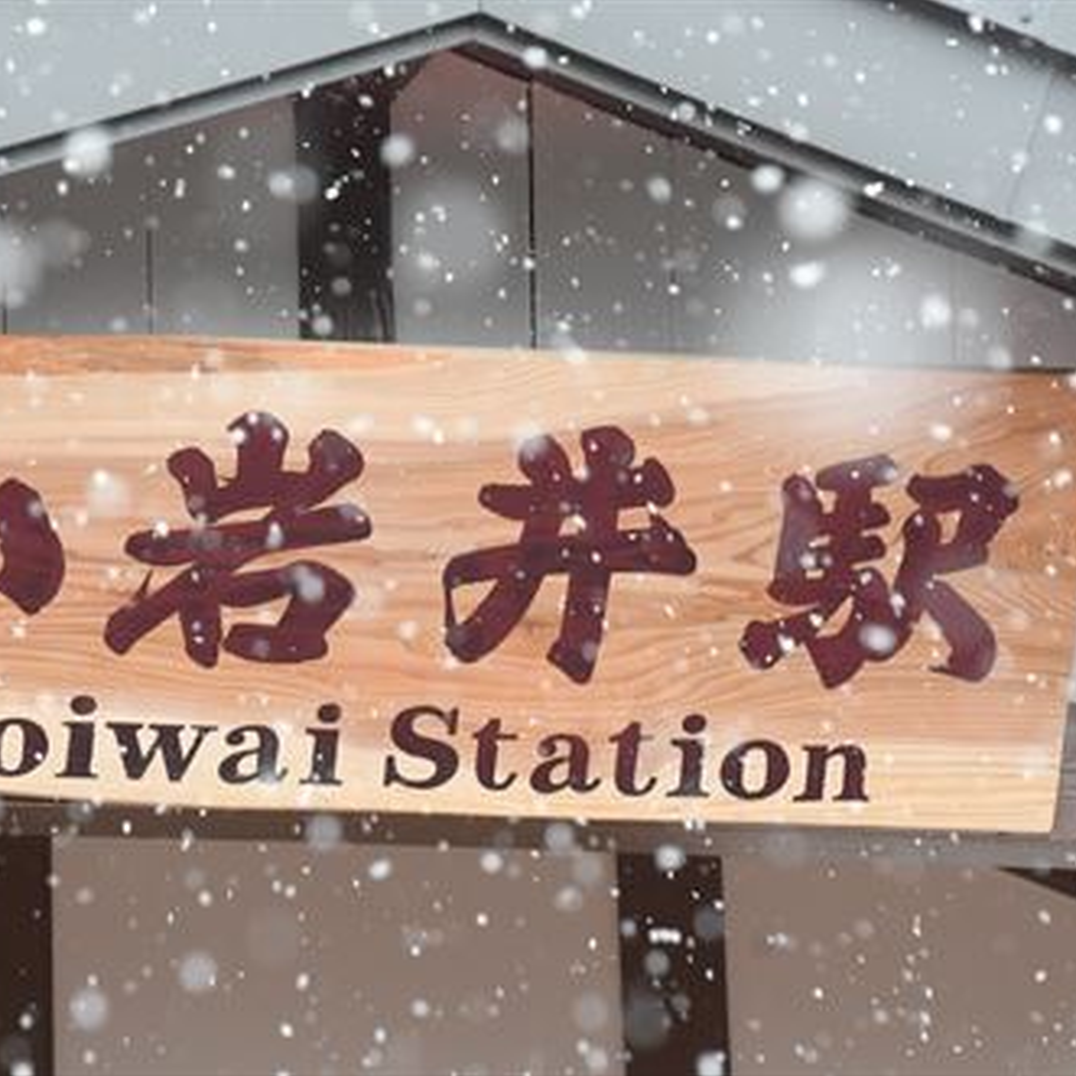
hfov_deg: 8.3
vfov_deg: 8.3
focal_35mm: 212
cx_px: 406
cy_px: 538
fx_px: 7455
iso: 2000
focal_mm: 110
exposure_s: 1/250
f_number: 8
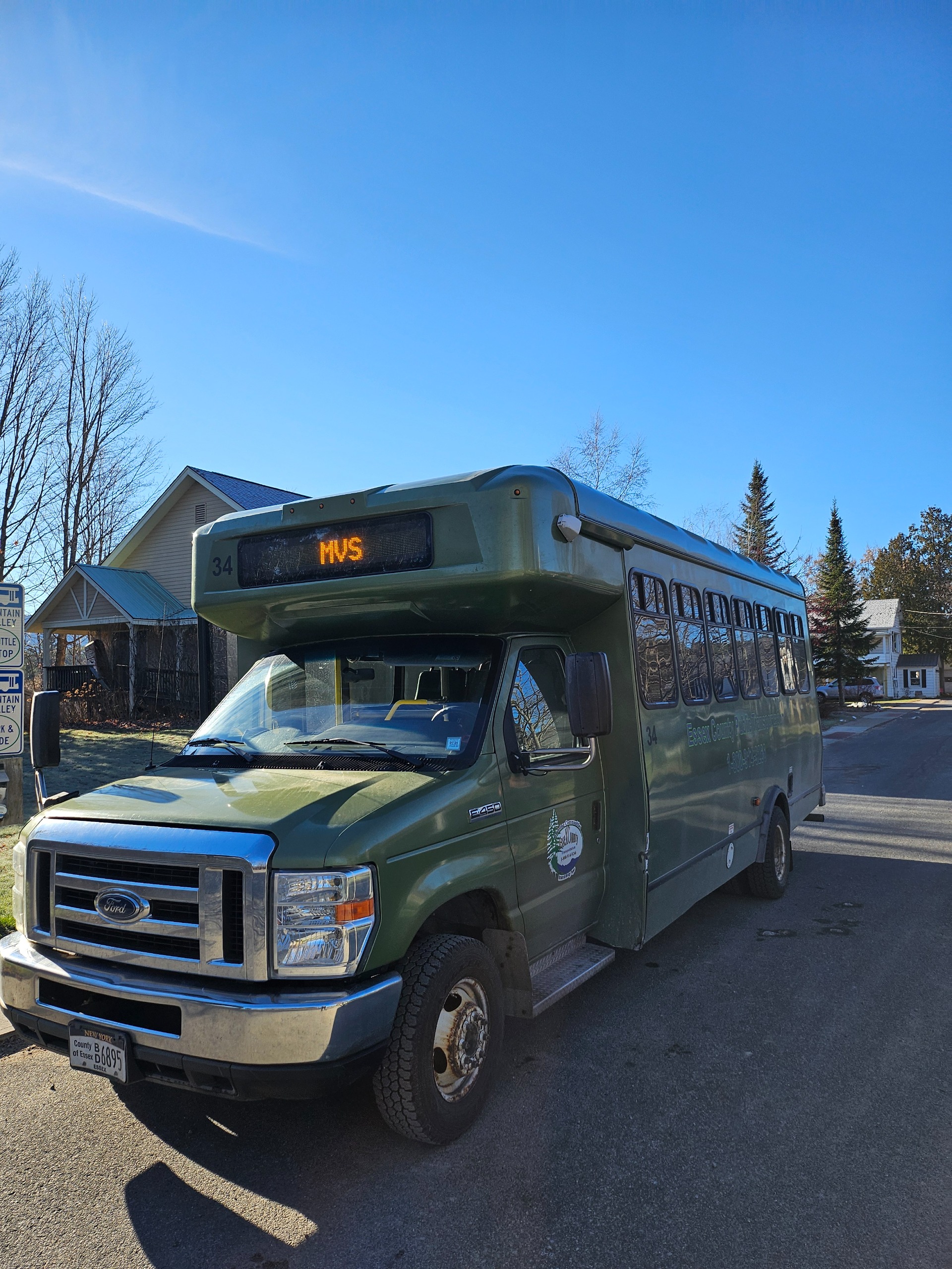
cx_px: 476
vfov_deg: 71.6
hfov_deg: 56.8
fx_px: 880
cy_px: 634
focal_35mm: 24
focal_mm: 5
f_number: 1.8
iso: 50
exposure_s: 1/2151
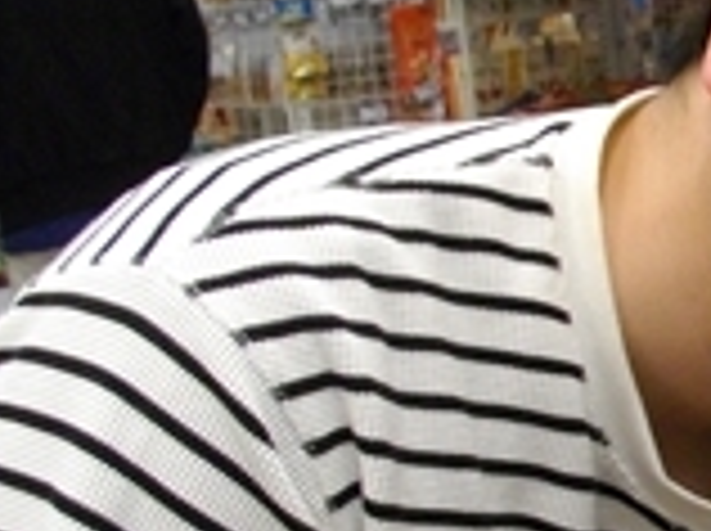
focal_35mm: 118
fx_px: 2420
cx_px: 1066
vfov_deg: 12.5
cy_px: 382
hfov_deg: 15.4
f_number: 2.9
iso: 200
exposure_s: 1/60
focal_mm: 5.7
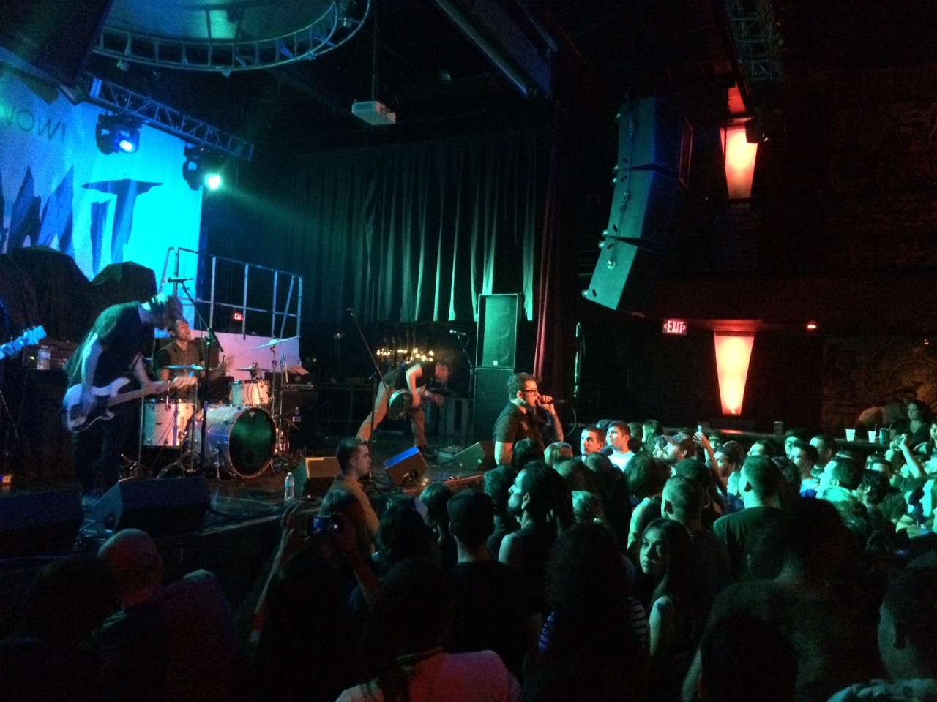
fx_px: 812
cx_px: 468
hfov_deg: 60.0
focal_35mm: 30
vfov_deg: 46.8
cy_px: 351
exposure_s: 1/15
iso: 800
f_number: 2.2
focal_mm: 4.12
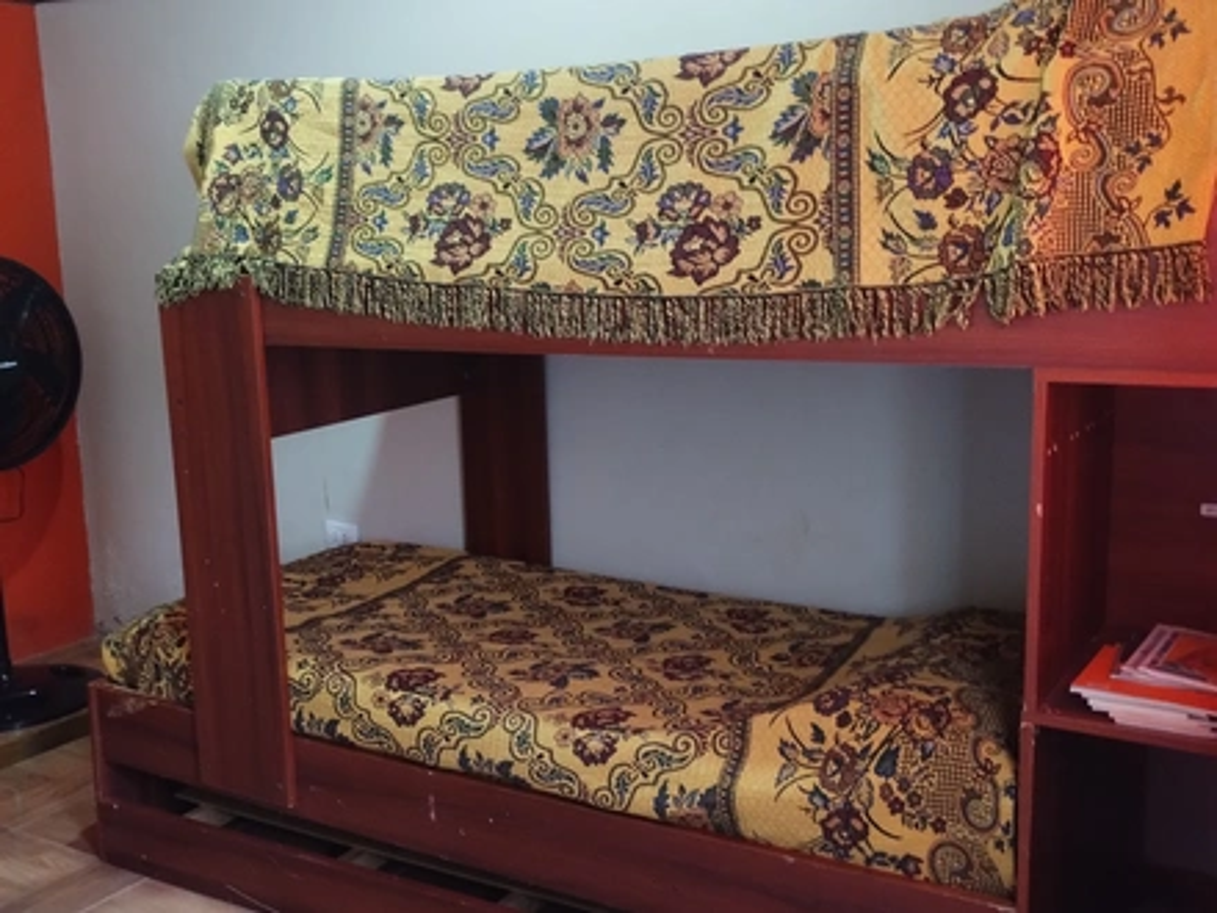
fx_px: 984
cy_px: 456
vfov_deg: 49.7
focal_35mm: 28
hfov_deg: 63.4
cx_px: 608
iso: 1459
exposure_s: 1/20
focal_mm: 4.27
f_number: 1.8
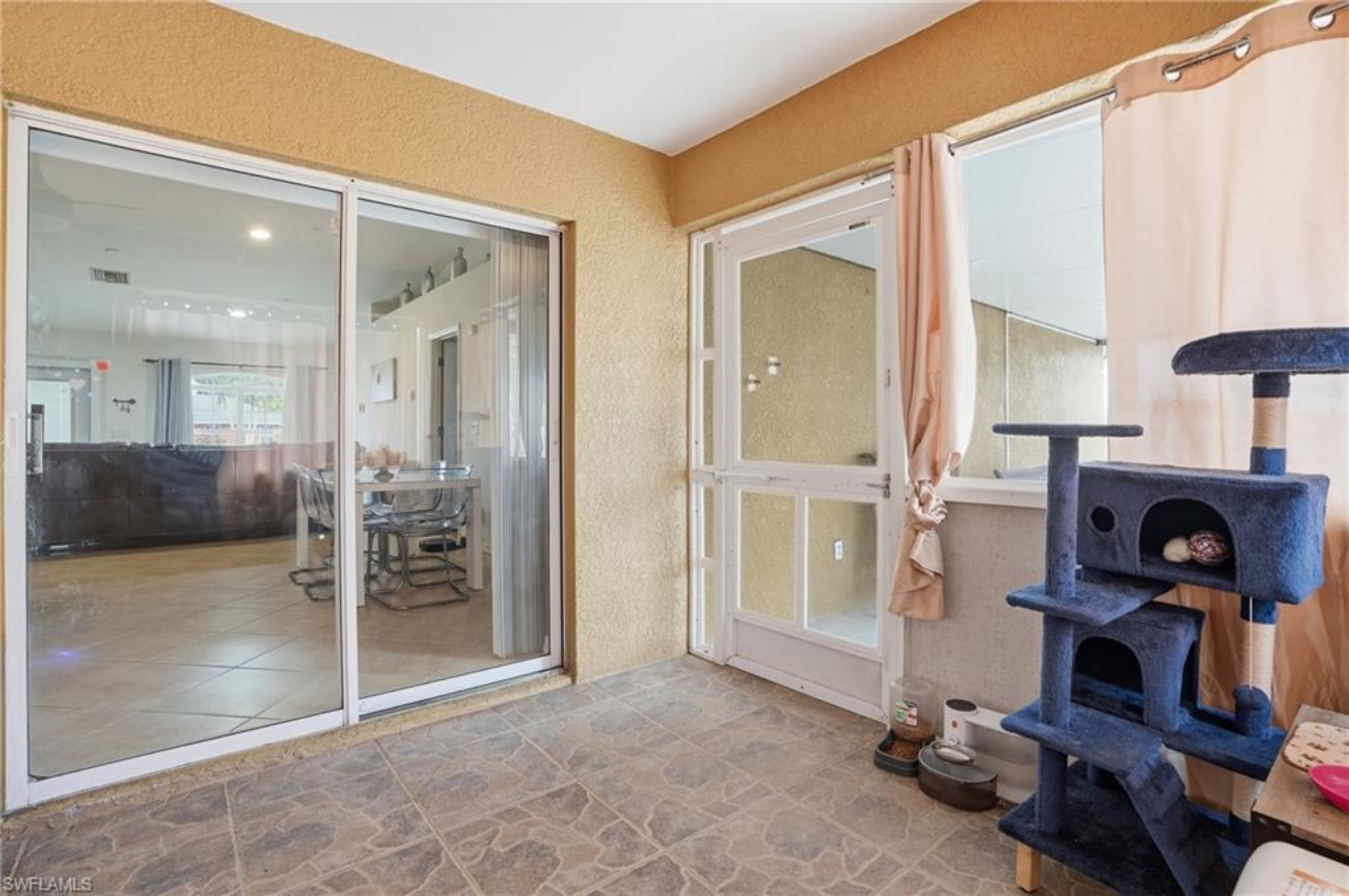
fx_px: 599
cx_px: 674
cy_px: 448
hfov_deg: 96.8
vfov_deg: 73.7
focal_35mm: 16
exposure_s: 1/30
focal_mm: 16
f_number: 9
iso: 200
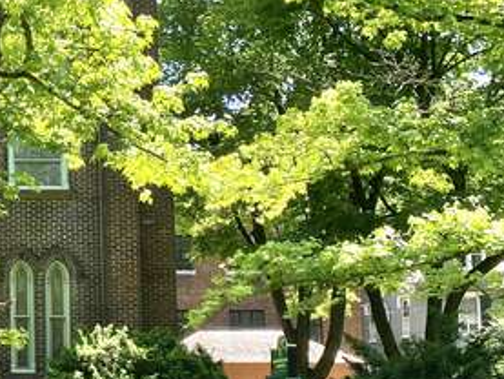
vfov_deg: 19.2
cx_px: -155
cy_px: 18
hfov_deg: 23.0
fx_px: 1092
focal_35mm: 75
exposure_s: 1/702
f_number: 1.8
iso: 32
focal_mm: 4.25
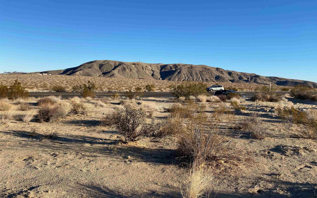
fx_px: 242
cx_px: 161
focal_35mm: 28
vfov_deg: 44.4
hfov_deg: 66.5
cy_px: 116
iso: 32
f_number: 1.8
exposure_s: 1/2183
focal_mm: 4.25
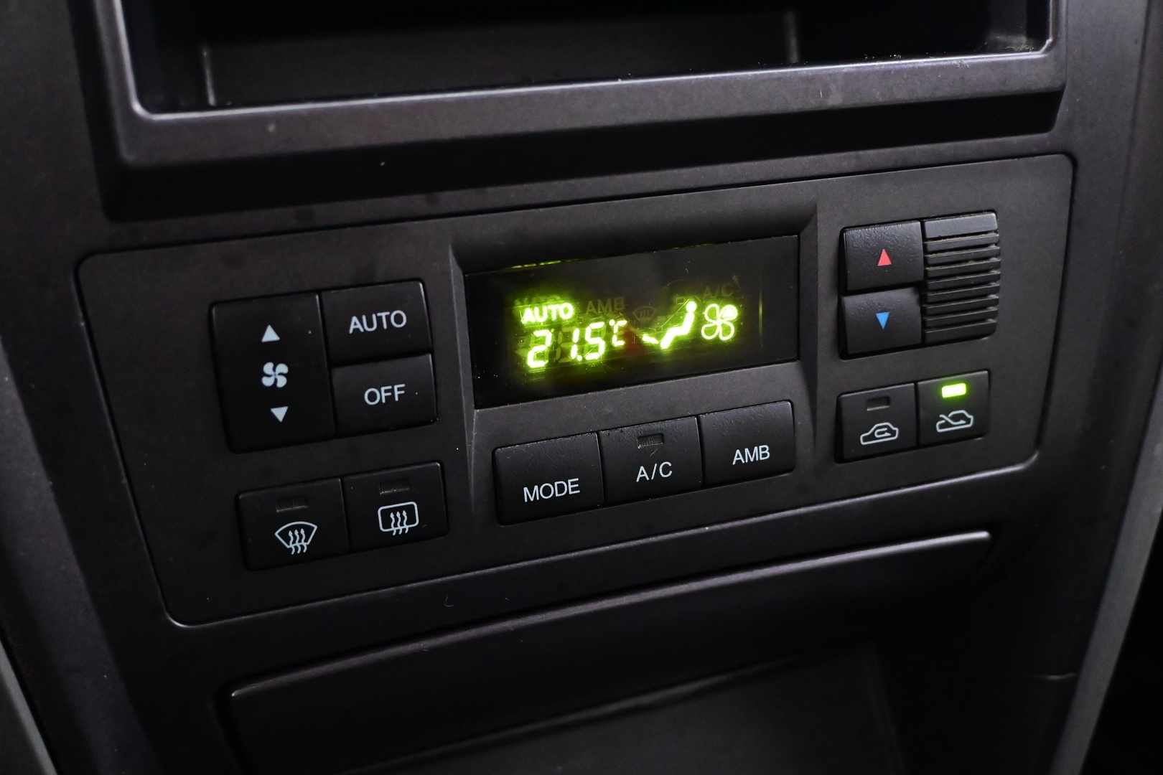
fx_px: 1114
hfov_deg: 55.1
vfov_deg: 38.4
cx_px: 582
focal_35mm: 34
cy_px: 388
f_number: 4.2
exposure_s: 1/10
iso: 6400
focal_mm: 23
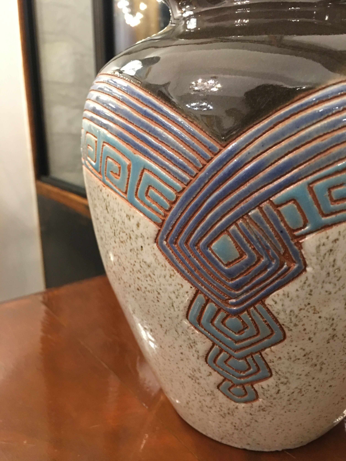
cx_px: 173
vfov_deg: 61.7
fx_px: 386
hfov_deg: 48.2
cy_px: 230
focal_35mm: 29
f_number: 2.2
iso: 125
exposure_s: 1/8
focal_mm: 4.15
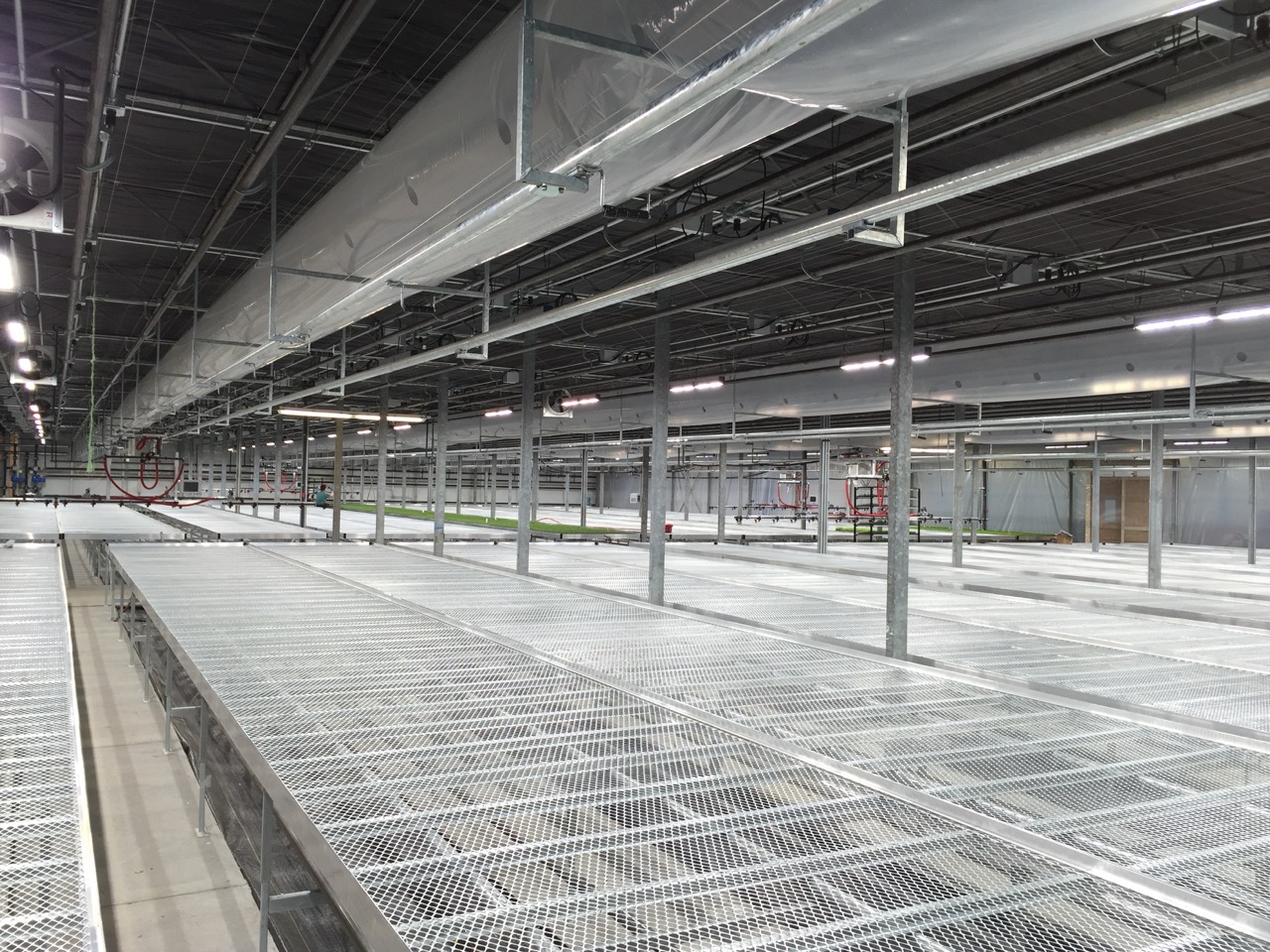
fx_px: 1064
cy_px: 476
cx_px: 635
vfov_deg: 48.2
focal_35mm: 29
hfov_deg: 61.7
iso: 32
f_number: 2.2
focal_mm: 4.15
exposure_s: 1/151
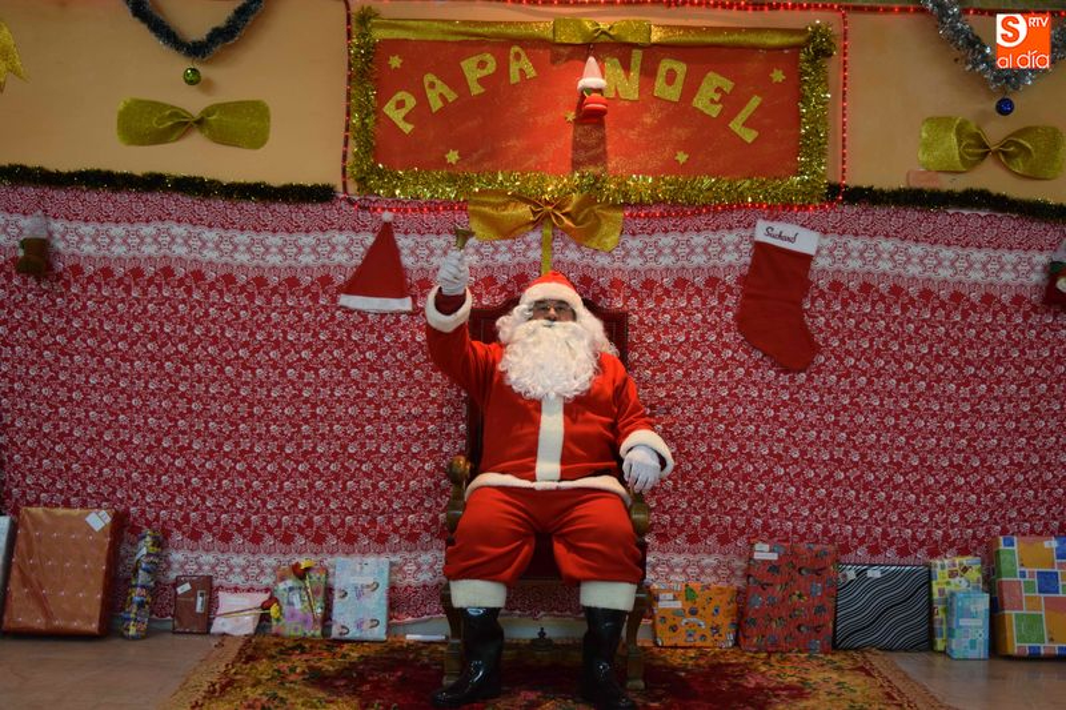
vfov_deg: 31.9
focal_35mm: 42
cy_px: 355
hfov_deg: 46.4
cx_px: 533
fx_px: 1243
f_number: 4.2
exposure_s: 1/60
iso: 720
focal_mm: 28
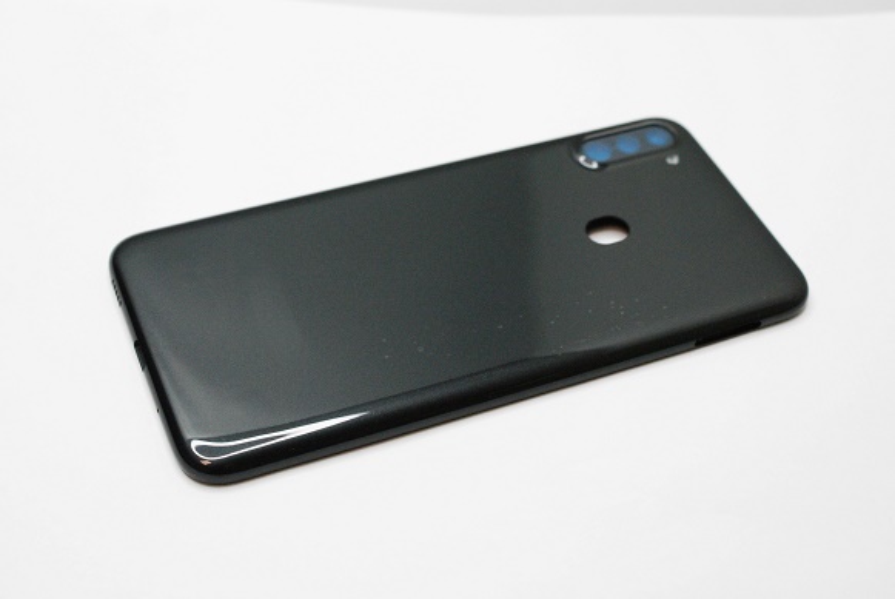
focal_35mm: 52
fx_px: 1307
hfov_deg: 37.8
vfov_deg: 25.8
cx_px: 448
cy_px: 300
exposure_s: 1/320
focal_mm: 35
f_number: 5.6
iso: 1600
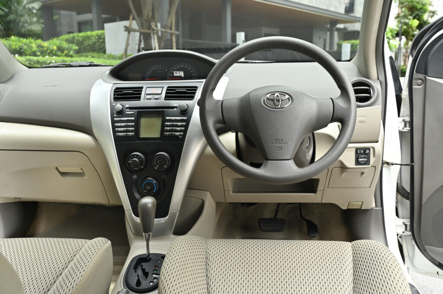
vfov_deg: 41.1
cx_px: 222
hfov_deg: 58.8
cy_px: 147
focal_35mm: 32
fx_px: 393
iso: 1000
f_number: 7.1
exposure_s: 1/640
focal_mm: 32
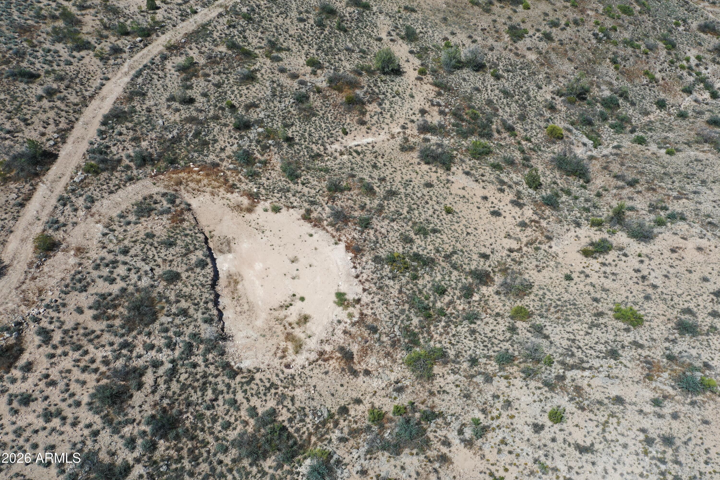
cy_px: 240
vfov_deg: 46.4
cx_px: 360
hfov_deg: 65.5
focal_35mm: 28
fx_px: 560
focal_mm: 10.26
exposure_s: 1/800
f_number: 5
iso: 100
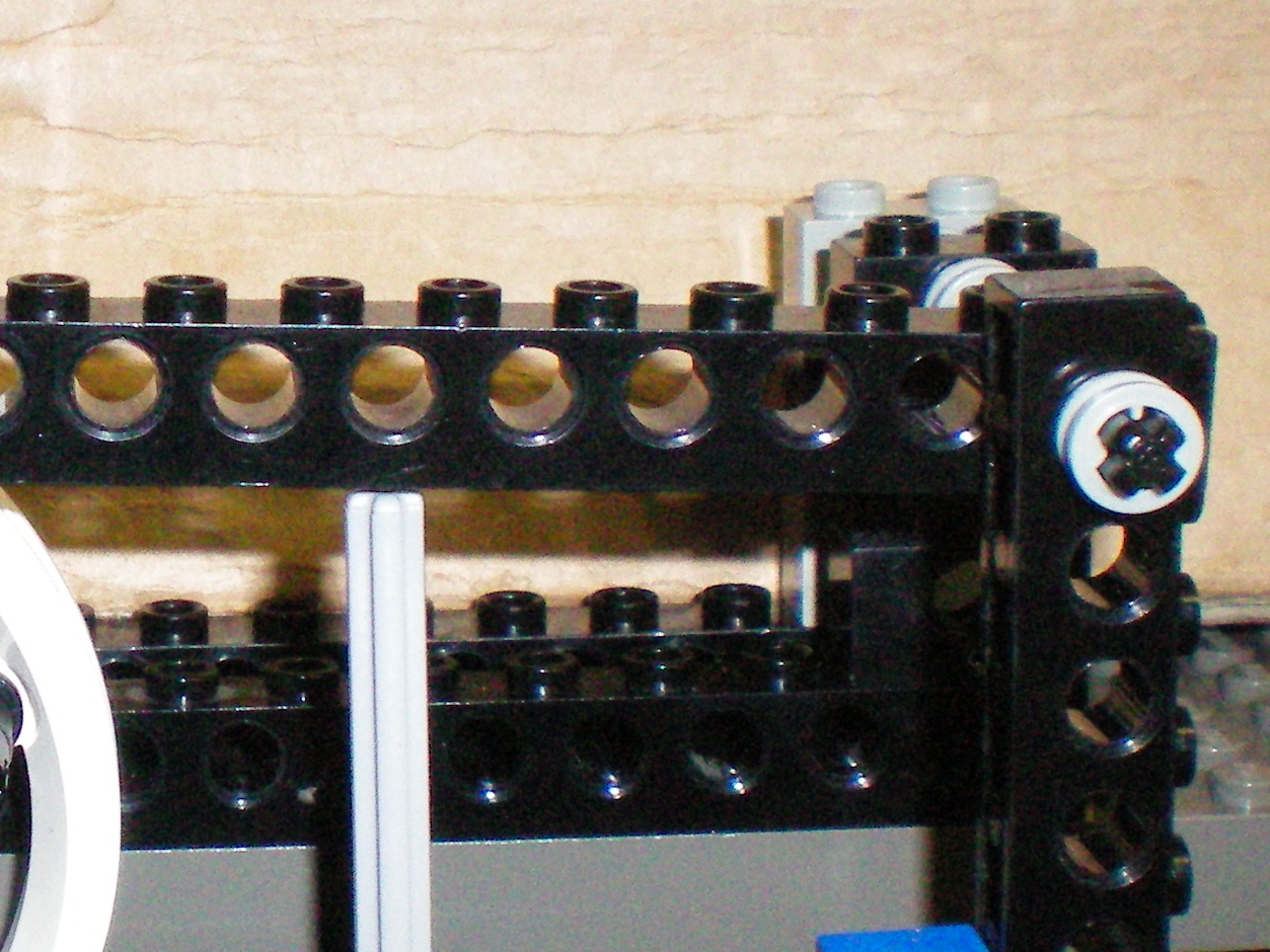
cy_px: 417
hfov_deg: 19.4
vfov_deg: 14.9
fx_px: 3632
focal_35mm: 99
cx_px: 92
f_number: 4.6
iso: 400
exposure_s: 1/60
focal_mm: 6.3
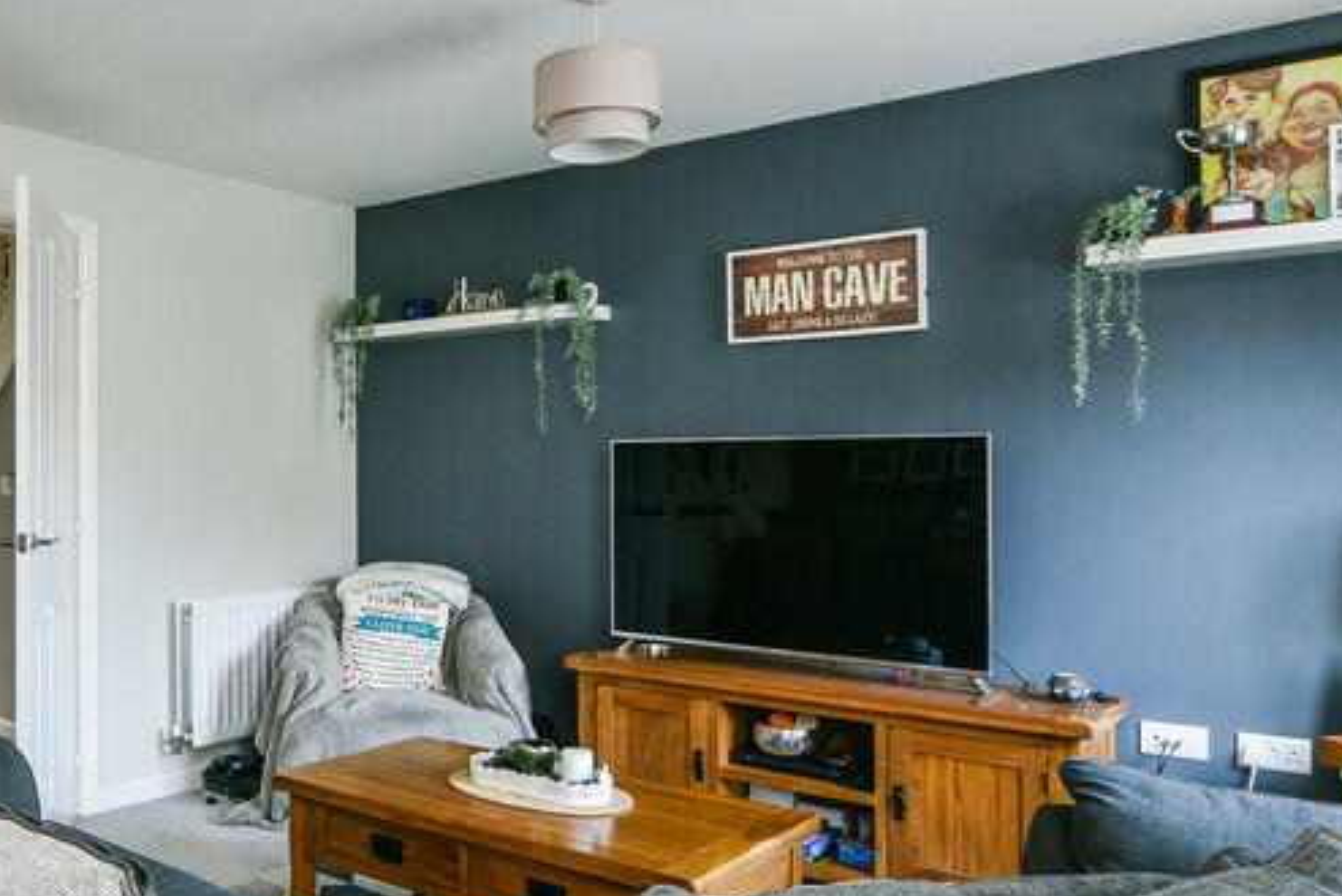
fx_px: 1082
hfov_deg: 58.8
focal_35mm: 29
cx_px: 272
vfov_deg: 45.0
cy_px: 467
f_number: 9
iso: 250
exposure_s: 1/4
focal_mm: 14
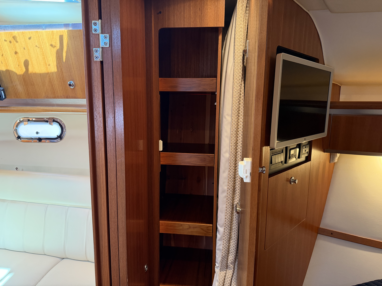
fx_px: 265
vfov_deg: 56.8
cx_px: 191
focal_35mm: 24
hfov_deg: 71.6
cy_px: 143
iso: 400
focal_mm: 6.76
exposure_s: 1/60
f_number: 1.78
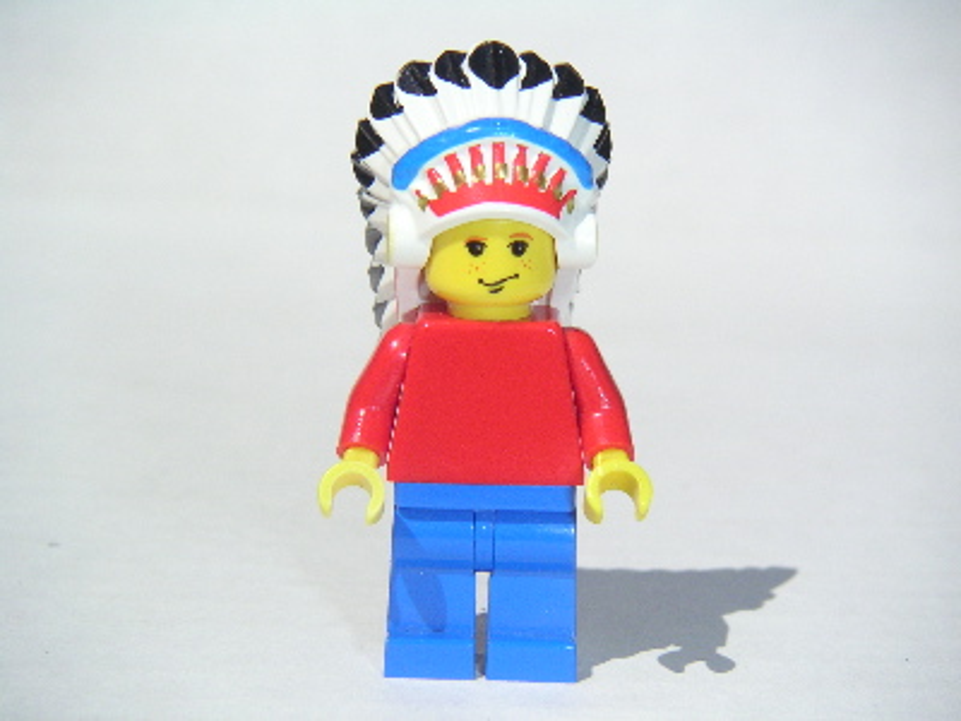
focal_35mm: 73
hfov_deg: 26.7
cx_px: 480
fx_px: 2027
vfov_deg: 20.2
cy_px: 360
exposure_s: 1/1000
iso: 160
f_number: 8
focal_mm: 11.3
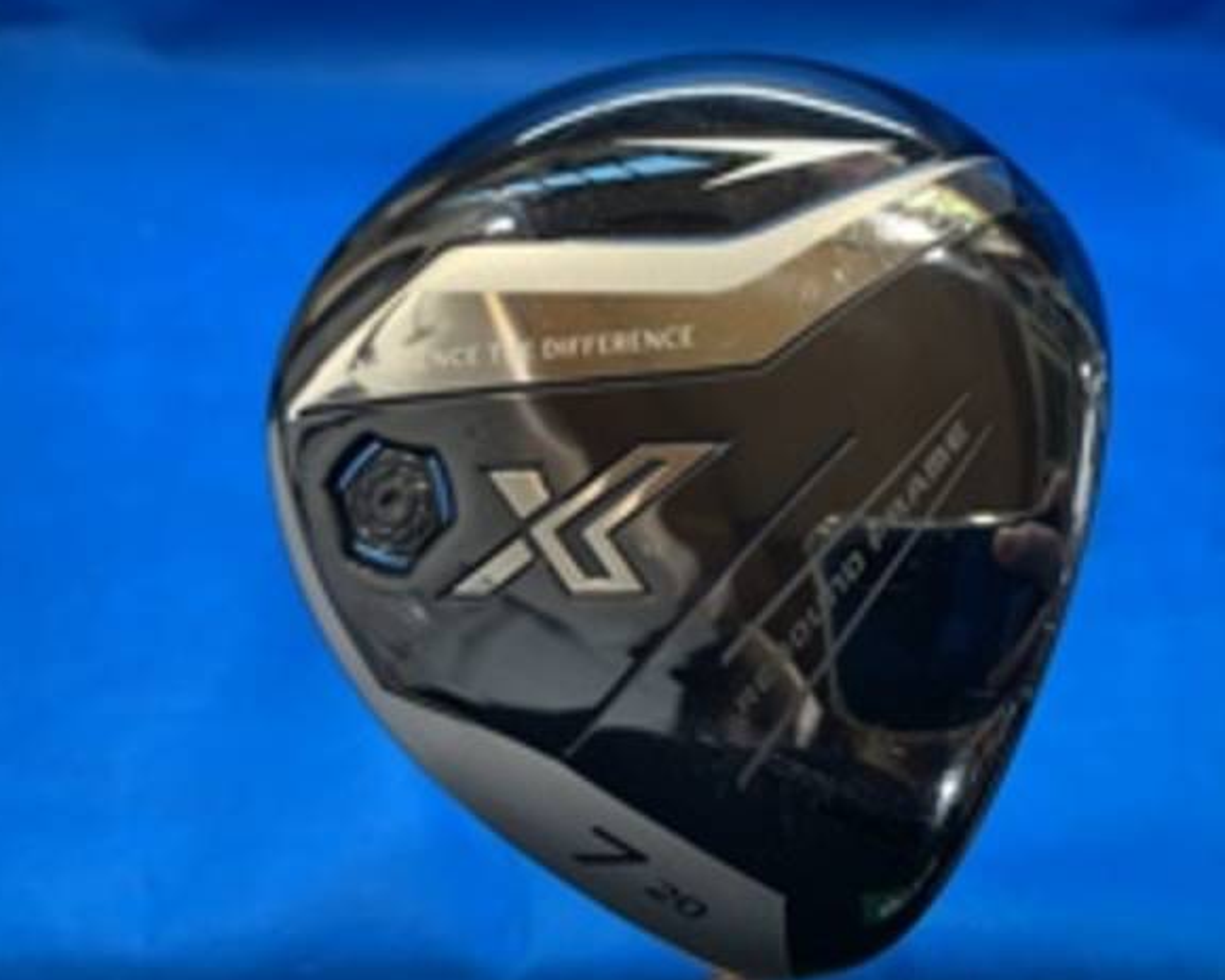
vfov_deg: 51.5
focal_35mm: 28
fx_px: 1015
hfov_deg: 62.1
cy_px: 494
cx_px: 661
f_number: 1.8
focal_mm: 4.25
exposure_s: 1/60
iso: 160
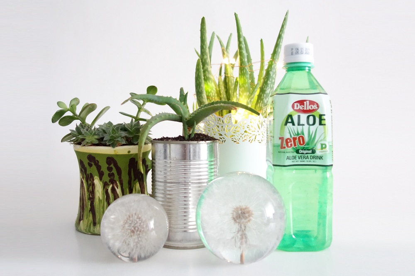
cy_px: 138
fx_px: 323
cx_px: 208
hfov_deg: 65.5
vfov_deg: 46.4
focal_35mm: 28
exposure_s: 1/100
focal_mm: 10.4
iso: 1250
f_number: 1.8
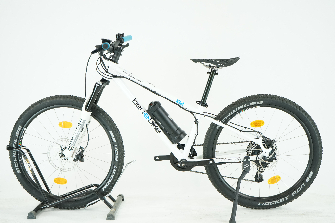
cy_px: 112
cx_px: 168
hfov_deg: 31.0
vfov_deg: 20.9
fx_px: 605
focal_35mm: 65
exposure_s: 1/200
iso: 2000
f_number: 5.6
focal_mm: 65
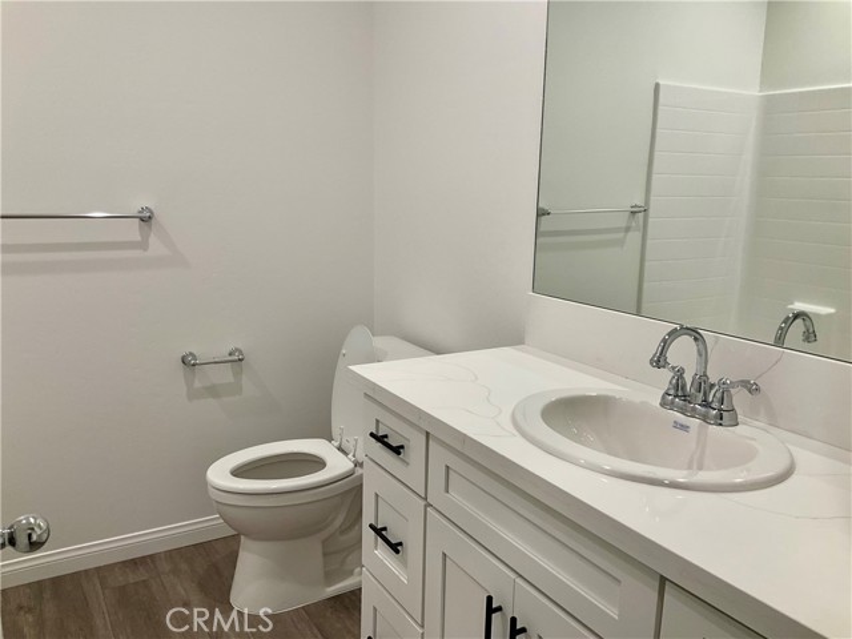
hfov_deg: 61.7
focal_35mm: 29
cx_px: 426
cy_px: 320
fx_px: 714
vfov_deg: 48.2
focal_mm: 3
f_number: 1.8
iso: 40
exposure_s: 1/60
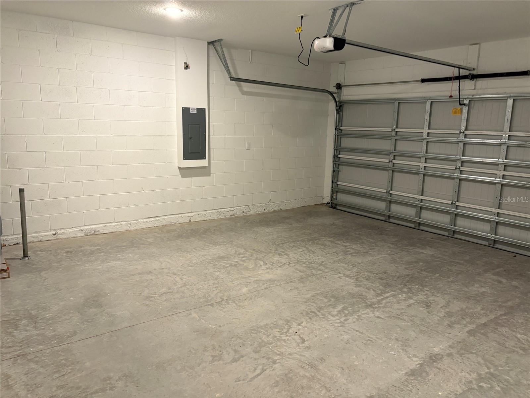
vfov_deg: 53.1
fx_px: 398
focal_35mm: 26
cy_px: 199
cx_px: 265
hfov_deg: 67.3
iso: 250
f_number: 1.6
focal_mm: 5.96
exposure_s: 1/60
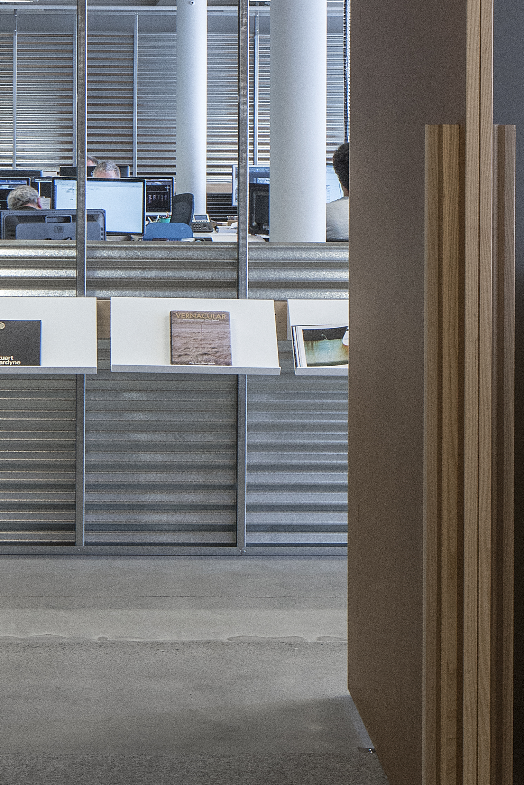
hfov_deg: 16.1
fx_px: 1834
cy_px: -79
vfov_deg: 22.8
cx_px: 100
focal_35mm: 84
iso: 640
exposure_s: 1/4
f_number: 11
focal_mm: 24
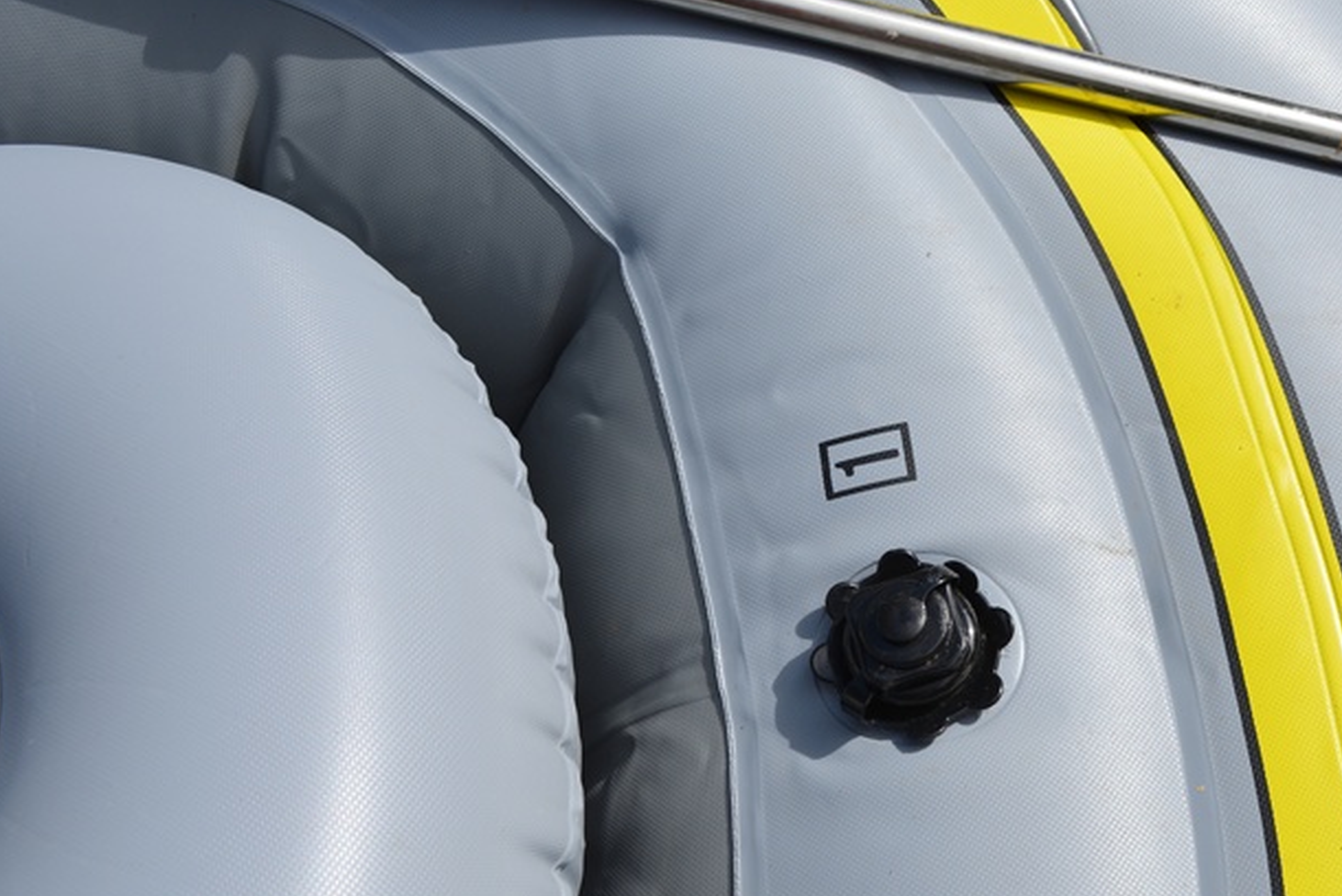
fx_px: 1977
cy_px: 531
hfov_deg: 37.1
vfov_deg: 25.5
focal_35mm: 53
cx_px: 905
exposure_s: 1/320
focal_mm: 24
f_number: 9
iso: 100
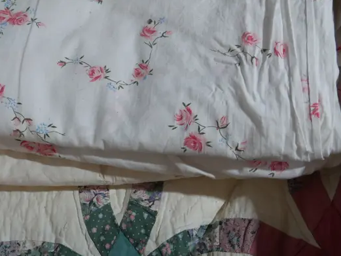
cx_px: 140
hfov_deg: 34.8
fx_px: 542
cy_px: 99
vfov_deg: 26.5
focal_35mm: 55
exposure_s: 1/60
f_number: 3.5
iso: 320
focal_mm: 14
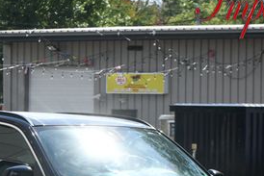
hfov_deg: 5.3
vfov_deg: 3.6
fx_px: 2825
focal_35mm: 385
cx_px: 84
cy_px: 161
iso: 125
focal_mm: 110
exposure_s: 1/250
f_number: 8
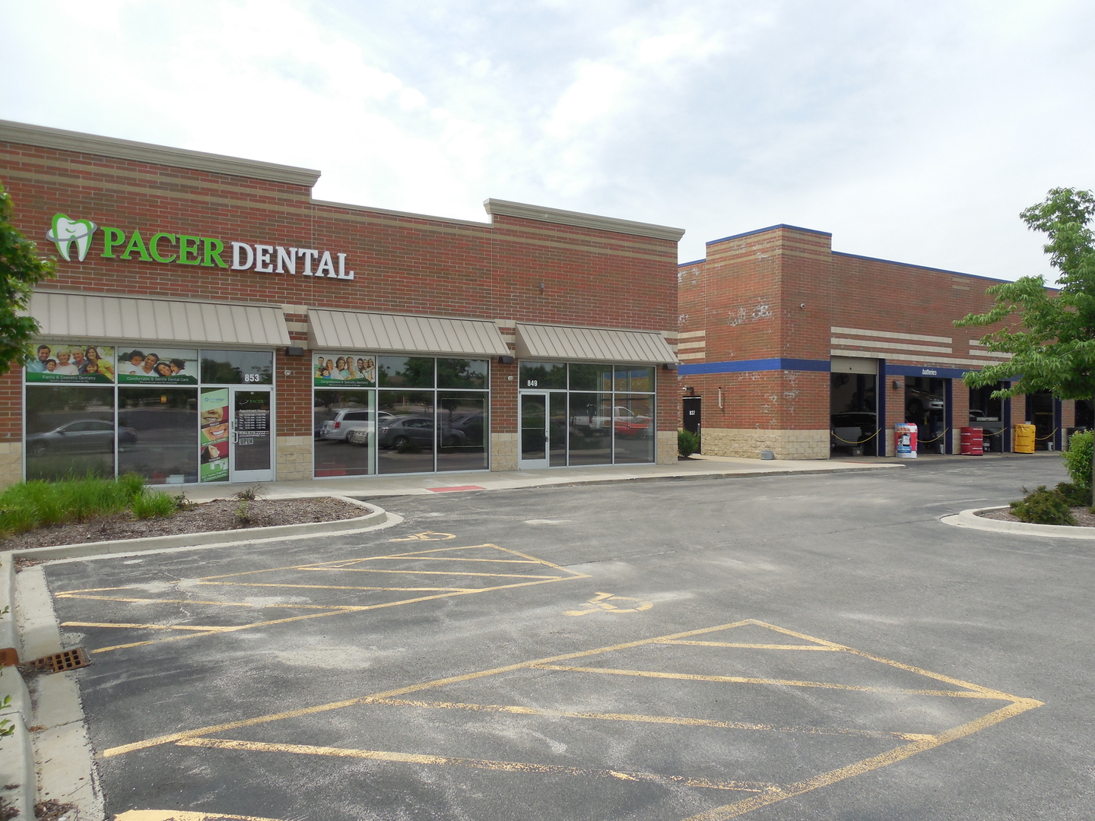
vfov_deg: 54.9
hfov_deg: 69.4
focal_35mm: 25
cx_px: 548
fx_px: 791
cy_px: 410
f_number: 3.3
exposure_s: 1/1000
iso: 125
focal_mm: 4.5
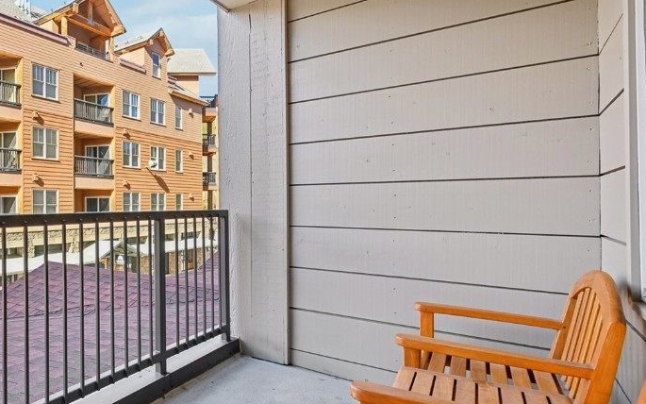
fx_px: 422
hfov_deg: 66.4
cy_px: 198
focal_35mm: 24
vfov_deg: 51.1
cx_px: 111
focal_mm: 14
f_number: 8
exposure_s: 1/30
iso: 64
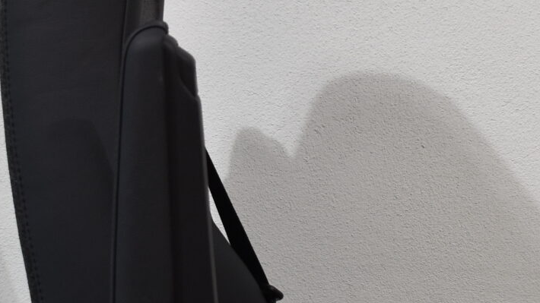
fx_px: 1460
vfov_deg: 11.8
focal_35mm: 102
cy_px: 253
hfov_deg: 20.9
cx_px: 297
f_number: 3.5
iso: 500
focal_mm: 18
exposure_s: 1/250
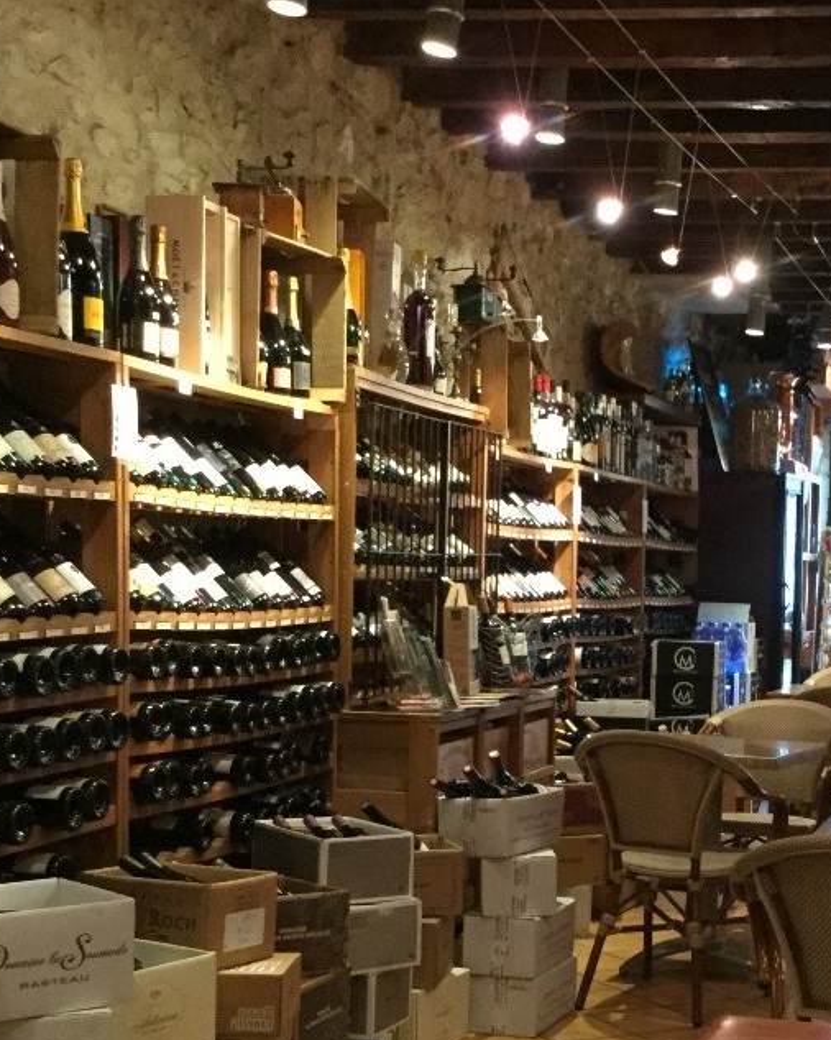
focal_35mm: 64
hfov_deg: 23.5
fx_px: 1968
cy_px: 703
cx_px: 668
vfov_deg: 29.4
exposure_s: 1/20
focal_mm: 3.3
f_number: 2.4
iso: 250
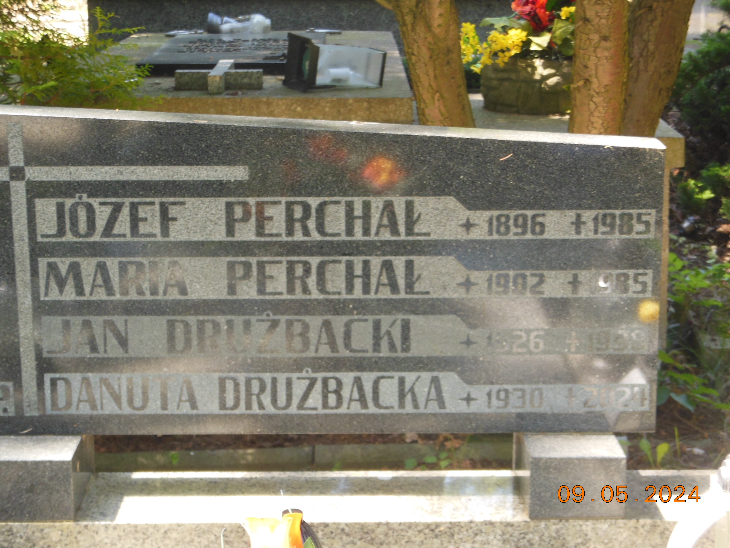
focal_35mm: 76
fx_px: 1603
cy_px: 274
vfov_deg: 19.4
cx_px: 365
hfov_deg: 25.7
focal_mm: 13.6
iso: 200
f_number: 4.4
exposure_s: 1/60
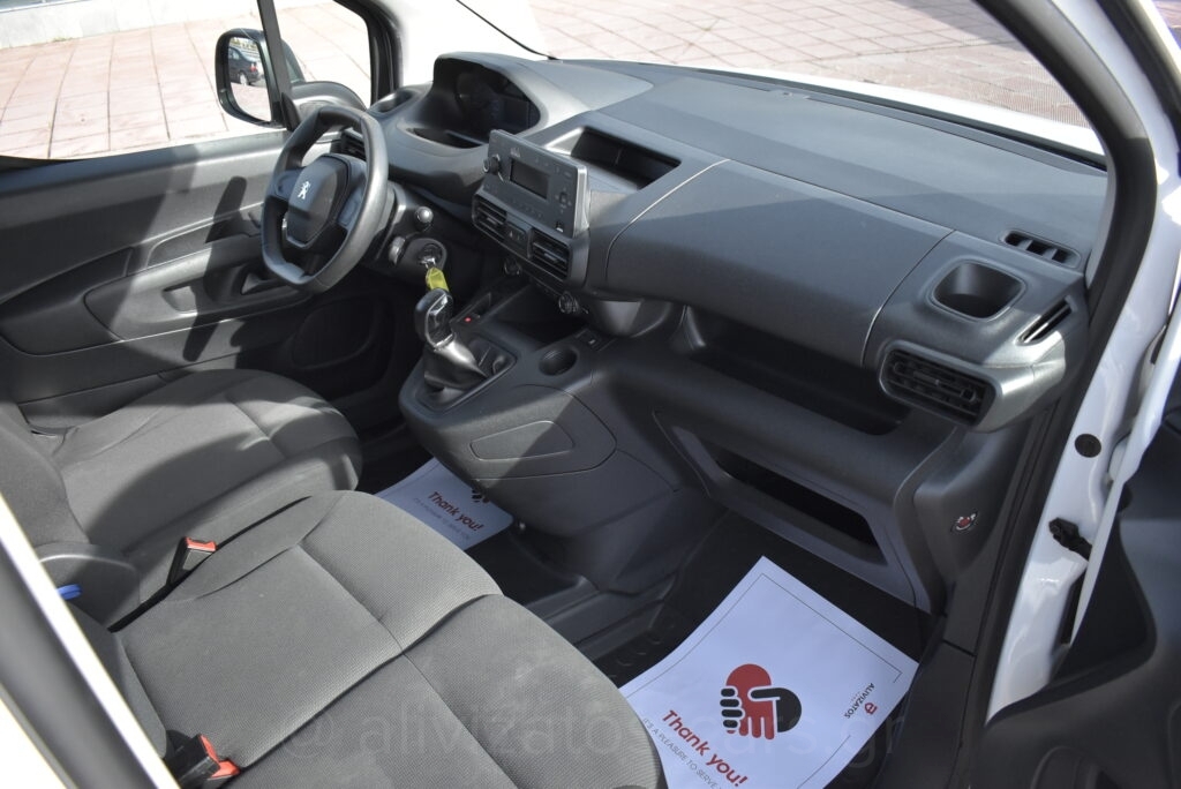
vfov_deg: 48.0
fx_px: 886
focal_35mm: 27
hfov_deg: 67.4
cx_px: 590
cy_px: 394
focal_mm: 18
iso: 1600
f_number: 3.5
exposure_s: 1/2000
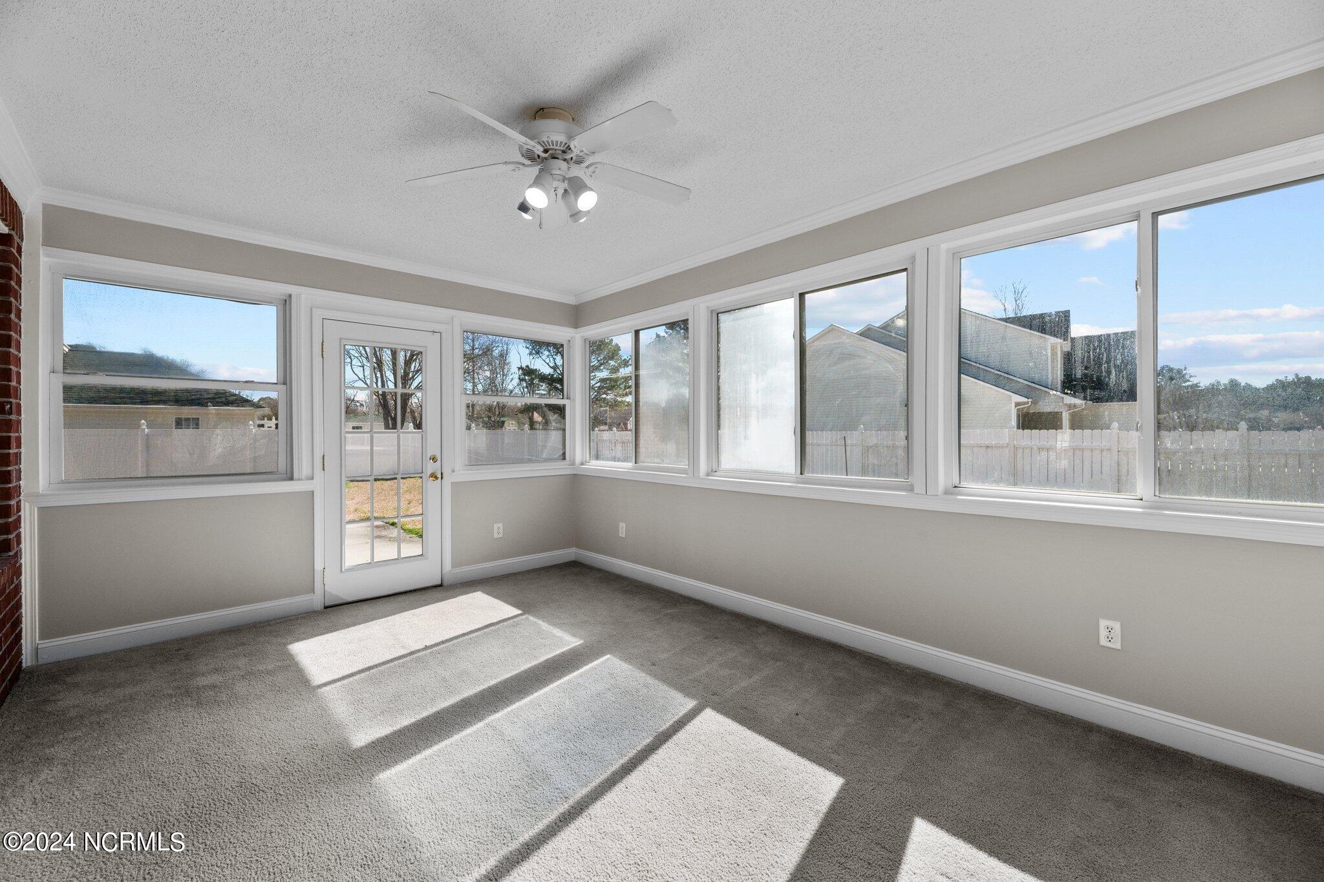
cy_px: 441
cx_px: 662
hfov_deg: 104.3
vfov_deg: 81.2
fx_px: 515
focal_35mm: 14
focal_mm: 14
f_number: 9
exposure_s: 1/60
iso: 400
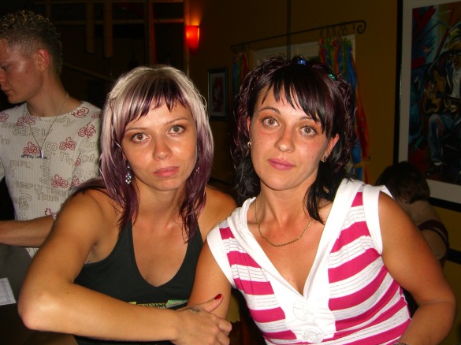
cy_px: 171
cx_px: 228
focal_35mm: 39
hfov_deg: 47.9
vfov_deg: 36.8
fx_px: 519
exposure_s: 1/60
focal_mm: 7.9
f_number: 2.8
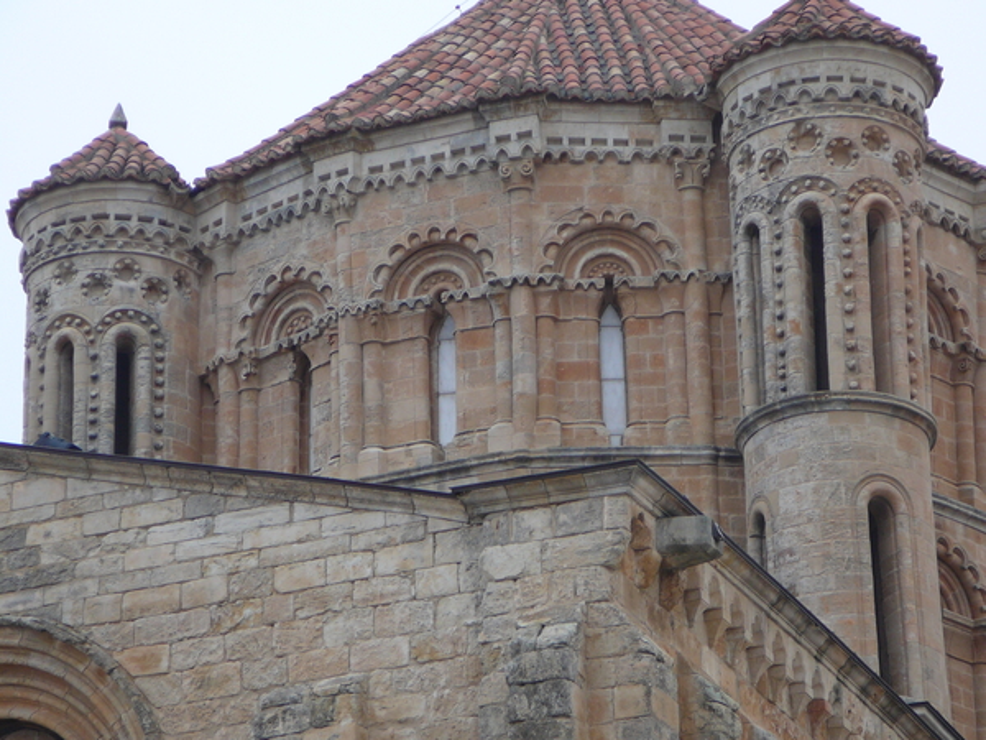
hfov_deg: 13.3
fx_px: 4216
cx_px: 493
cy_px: 370
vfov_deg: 10.0
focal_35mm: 148
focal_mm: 22
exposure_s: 1/160
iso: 80
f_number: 4
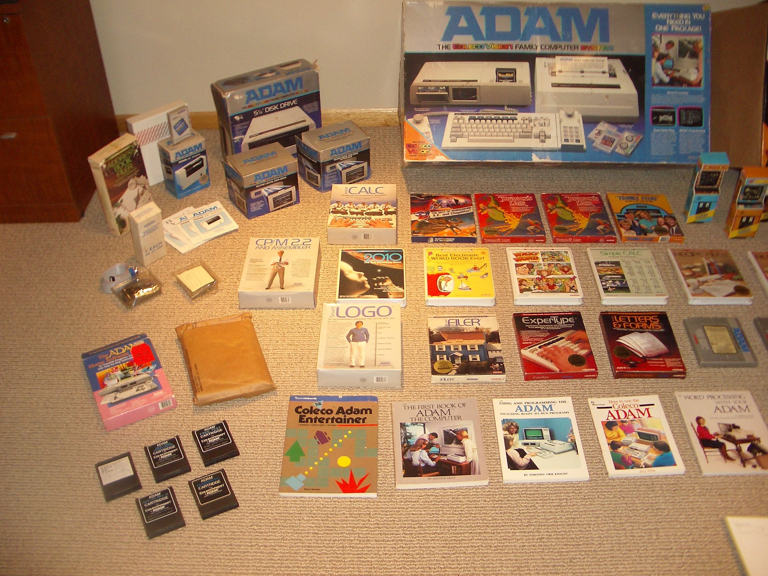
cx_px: 384
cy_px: 288
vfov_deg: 40.7
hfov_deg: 52.6
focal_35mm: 35
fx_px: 777
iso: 100
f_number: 2.6
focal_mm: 5.8
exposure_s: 1/60
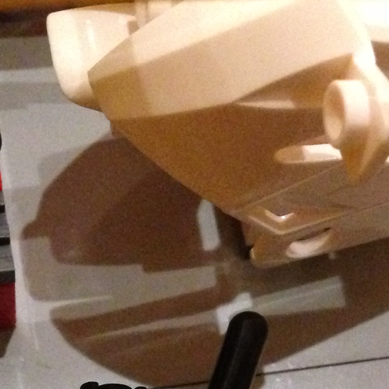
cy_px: 355
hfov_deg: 15.9
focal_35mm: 108
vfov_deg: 15.9
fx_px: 1373
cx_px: 373
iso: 800
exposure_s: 1/15
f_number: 2.4
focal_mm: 4.13
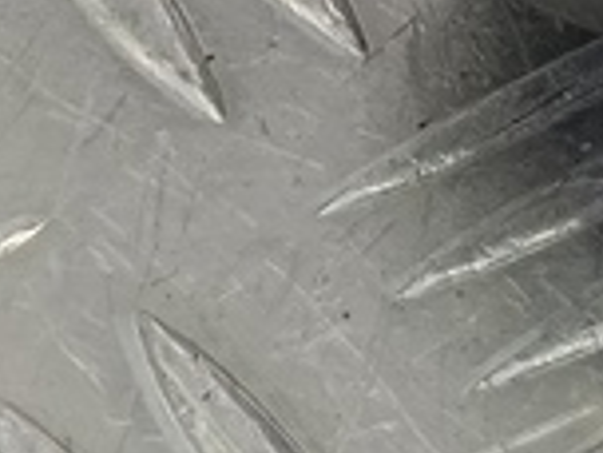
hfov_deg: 10.4
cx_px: 1587
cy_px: -640
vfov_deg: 8.7
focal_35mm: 155
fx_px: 2700
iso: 133
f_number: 1.6
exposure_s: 1/50
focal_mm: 4.11
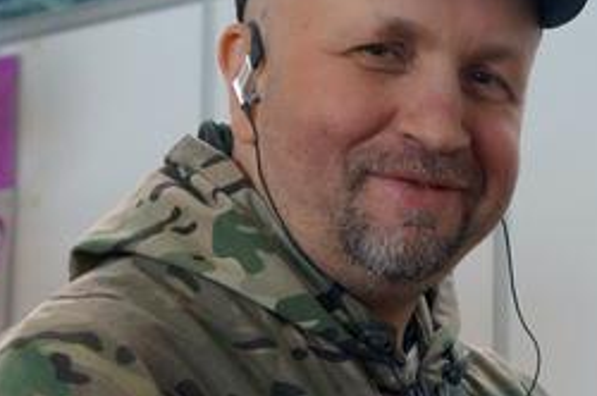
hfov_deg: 21.7
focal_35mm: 92
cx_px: 518
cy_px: 295
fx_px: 1524
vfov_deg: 14.8
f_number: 4
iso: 3200
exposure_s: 1/160
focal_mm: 24
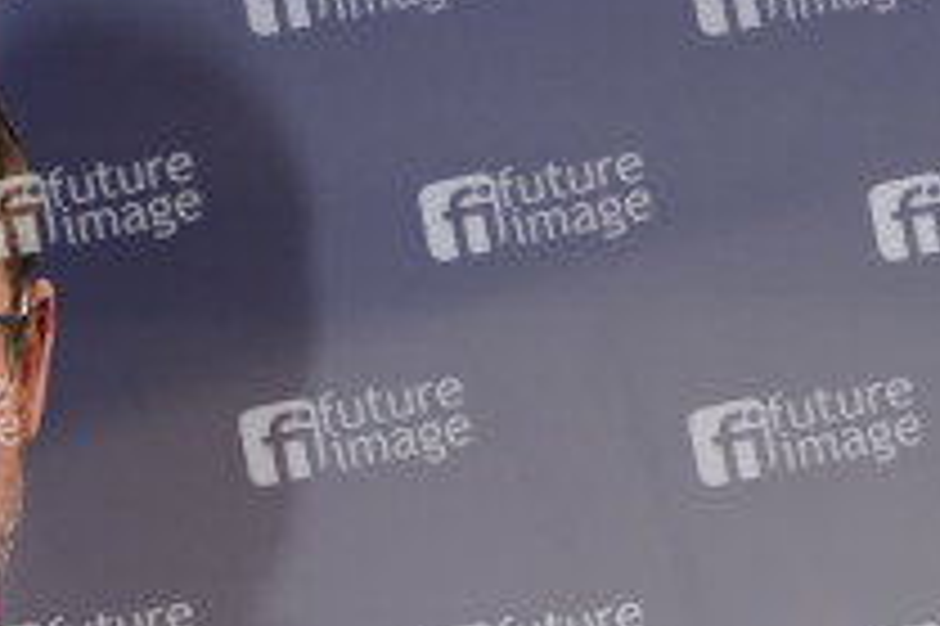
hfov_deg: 18.4
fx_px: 2818
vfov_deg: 12.6
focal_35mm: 108
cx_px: -34
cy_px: 545
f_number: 5.6
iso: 2000
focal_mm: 50
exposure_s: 1/125
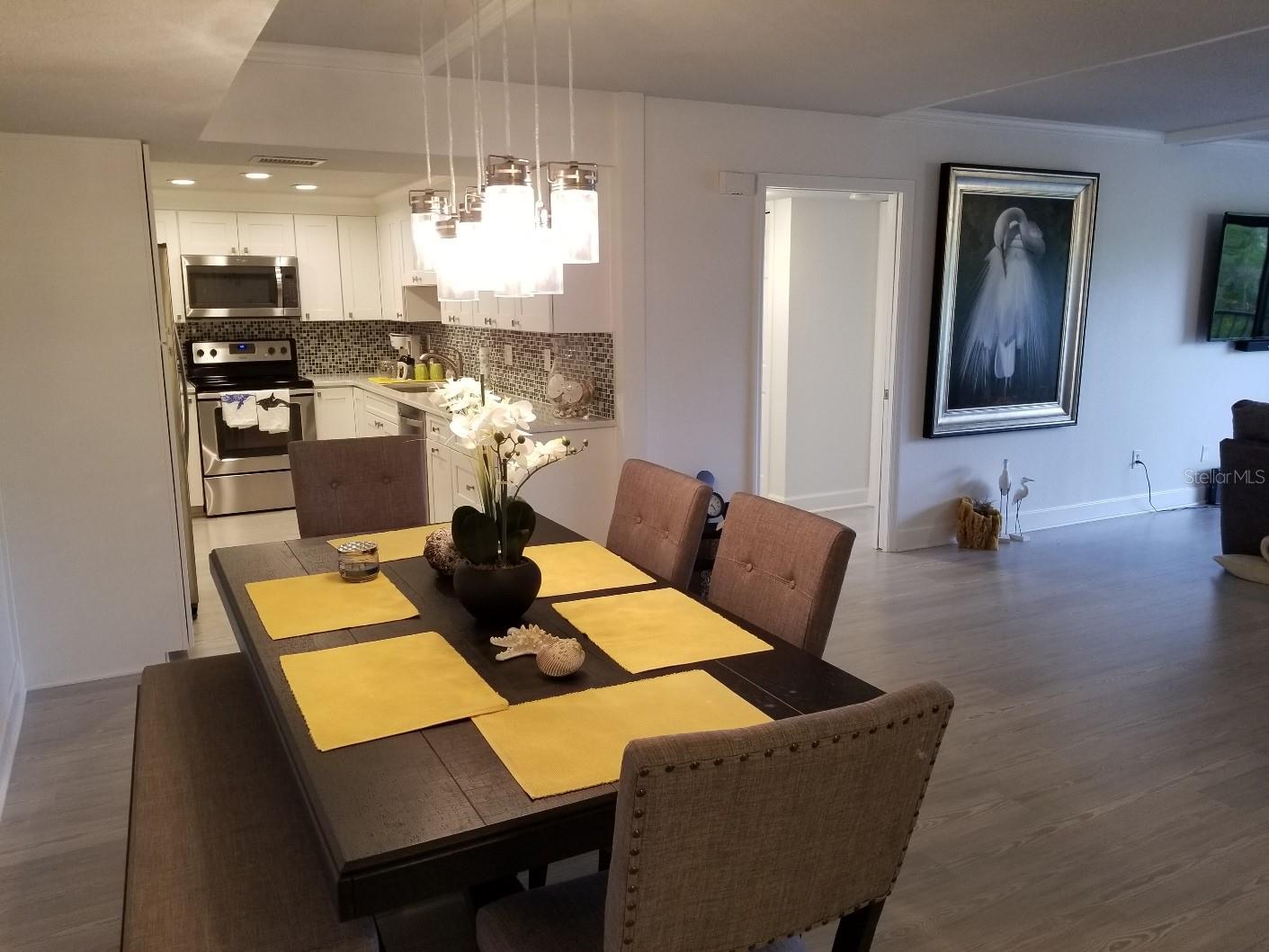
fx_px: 953
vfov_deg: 53.1
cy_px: 476
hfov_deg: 67.3
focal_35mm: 26
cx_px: 634
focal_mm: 4.3
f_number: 1.7
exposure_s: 1/60
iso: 125
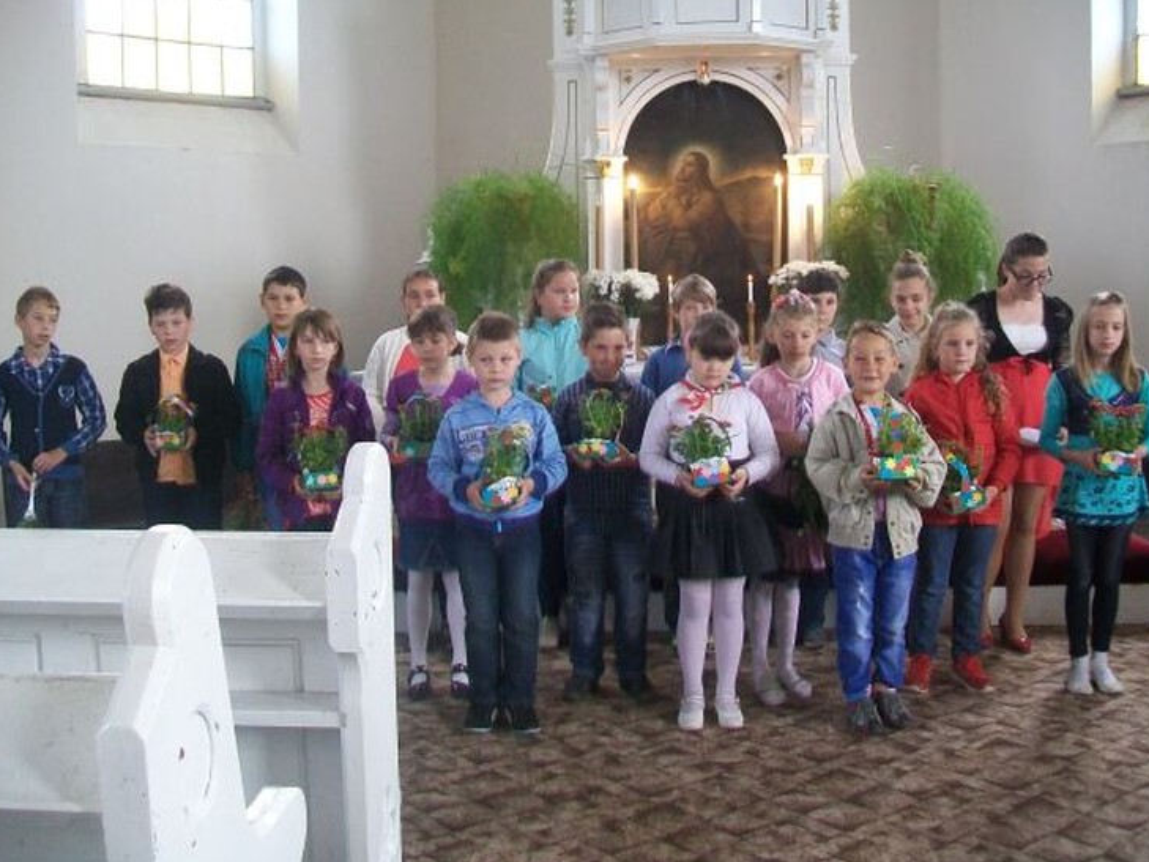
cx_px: 575
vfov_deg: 40.7
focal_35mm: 35
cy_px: 428
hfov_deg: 52.6
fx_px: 1162
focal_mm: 6.1
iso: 160
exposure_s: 1/30
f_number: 2.7
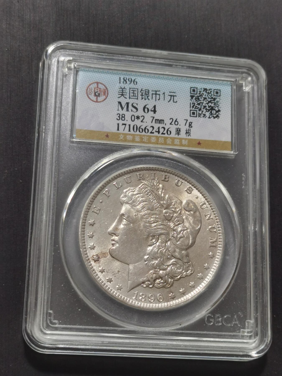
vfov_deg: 27.8
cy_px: 188
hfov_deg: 21.0
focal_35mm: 70
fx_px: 760
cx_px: 141
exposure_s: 1/100
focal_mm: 5.58
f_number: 1.8
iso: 64
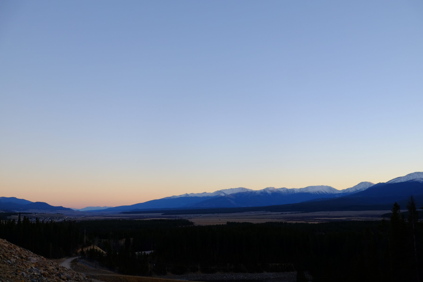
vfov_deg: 35.9
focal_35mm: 37
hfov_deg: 51.9
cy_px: 142
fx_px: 435
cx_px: 215
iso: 400
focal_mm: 24.3
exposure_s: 1/350
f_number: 3.2
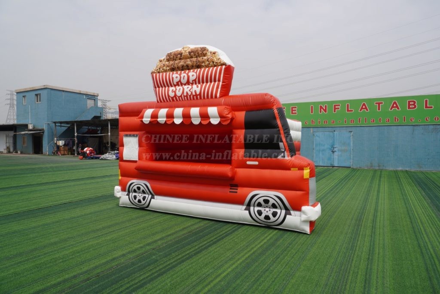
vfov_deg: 53.1
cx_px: 220
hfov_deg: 73.7
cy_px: 147
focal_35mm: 24
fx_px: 293
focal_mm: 16
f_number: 8
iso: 100
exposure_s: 1/320
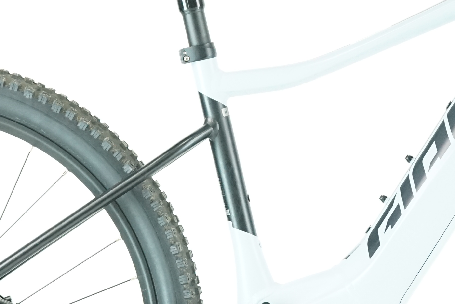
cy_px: 169
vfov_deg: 7.7
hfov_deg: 11.5
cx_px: 383
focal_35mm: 178
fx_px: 2250
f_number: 5
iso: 3200
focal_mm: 55
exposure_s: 1/200
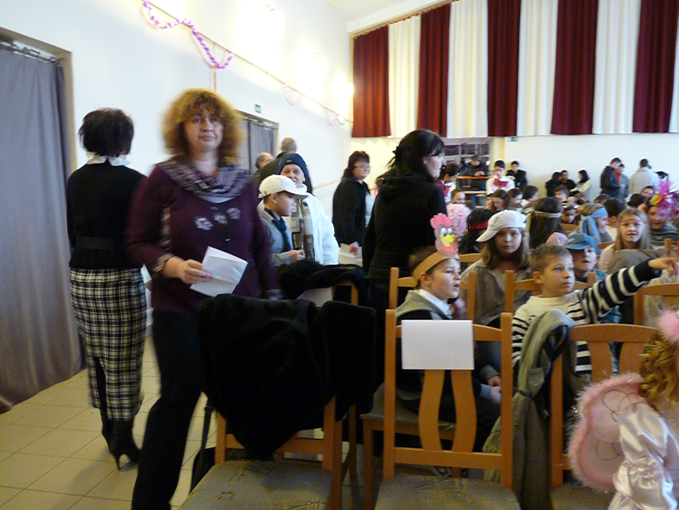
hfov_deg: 63.4
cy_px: 255
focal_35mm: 28
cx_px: 340
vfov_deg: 49.7
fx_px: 549
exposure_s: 1/15
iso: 800
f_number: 2.8
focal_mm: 5.1
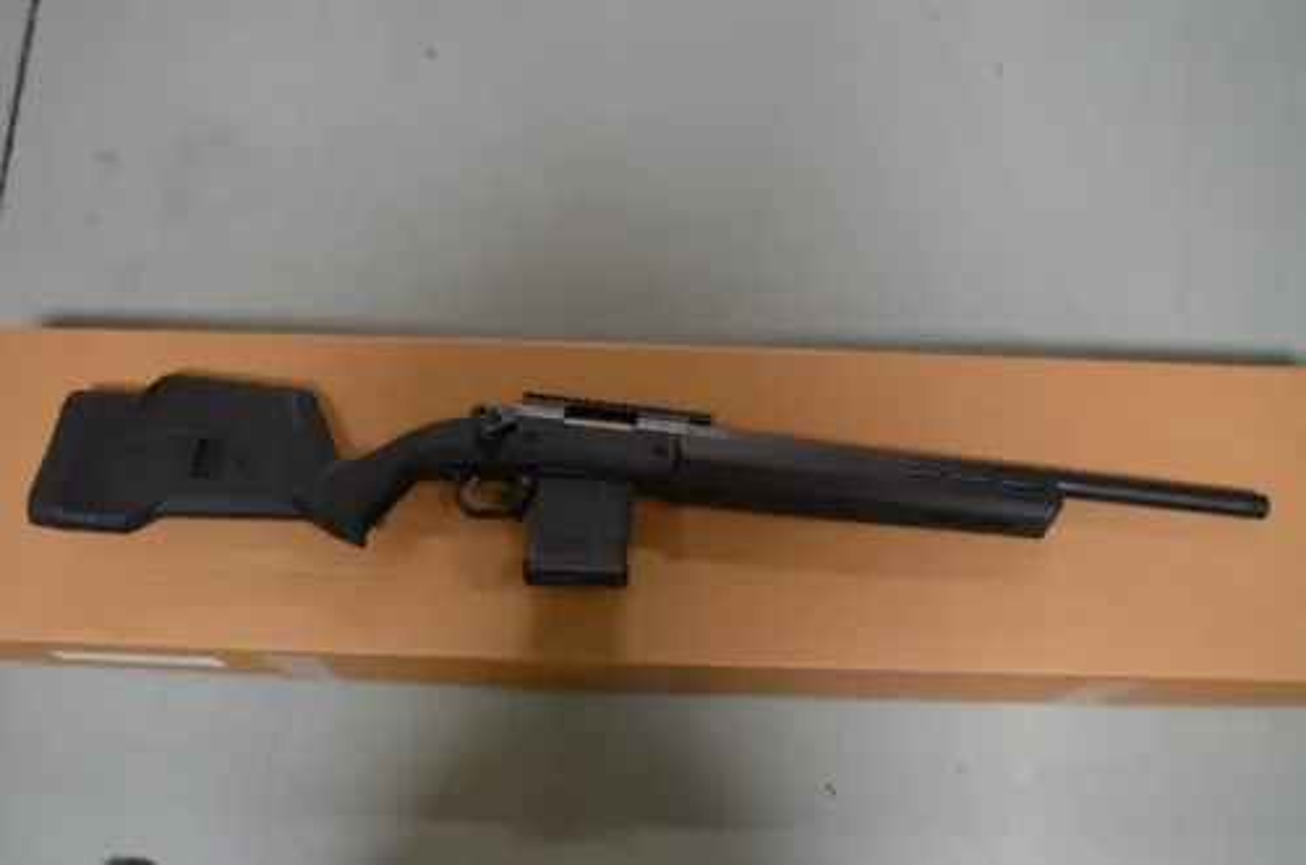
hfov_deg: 53.2
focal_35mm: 36
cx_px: 653
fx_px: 1303
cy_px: 432
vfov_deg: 36.7
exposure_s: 1/60
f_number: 4
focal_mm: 24
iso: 640
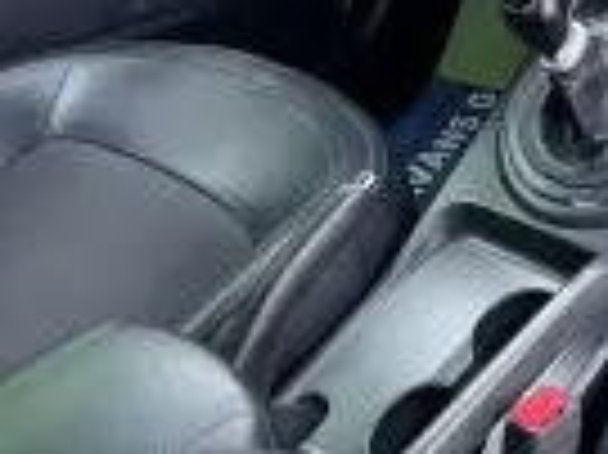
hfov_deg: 26.7
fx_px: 1123
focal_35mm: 64
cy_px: 22
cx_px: 739
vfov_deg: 22.2
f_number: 1.78
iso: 200
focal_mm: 6.76
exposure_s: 1/118
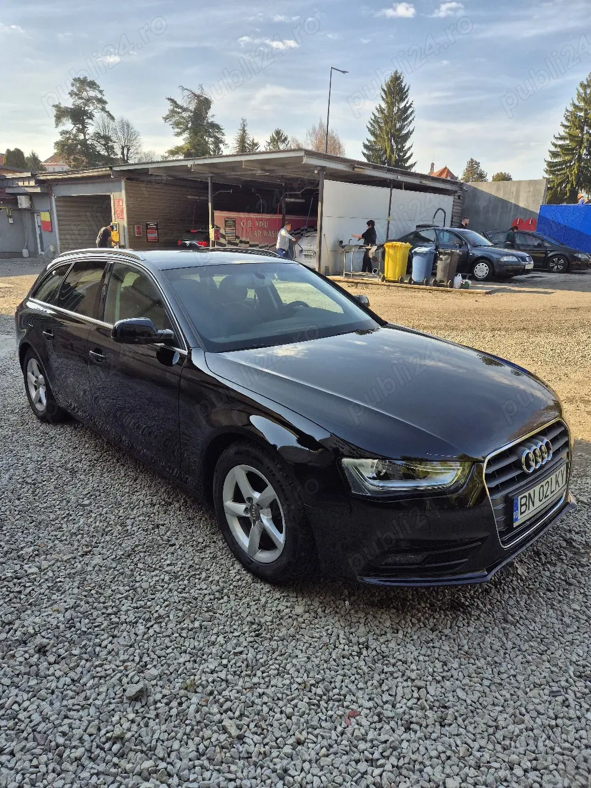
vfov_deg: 73.9
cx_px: 296
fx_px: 523
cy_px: 394
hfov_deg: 58.9
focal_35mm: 23
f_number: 1.8
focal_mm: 5.4
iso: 25
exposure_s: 1/1250
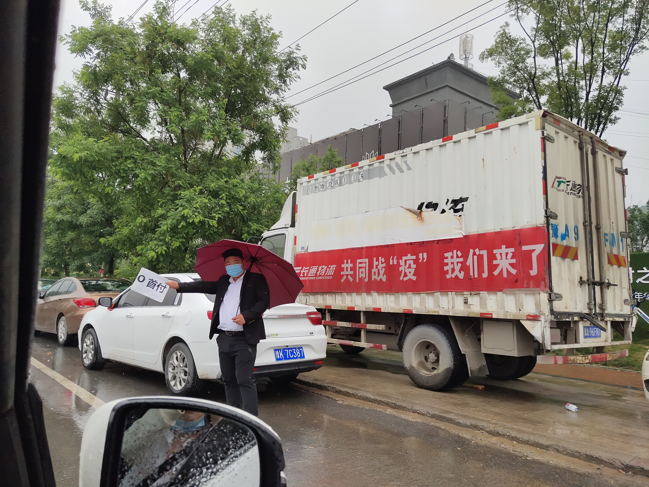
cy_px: 244
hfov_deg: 60.0
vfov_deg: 46.8
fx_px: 562
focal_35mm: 30
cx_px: 324
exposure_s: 1/1484
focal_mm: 4.35
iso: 50
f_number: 1.8
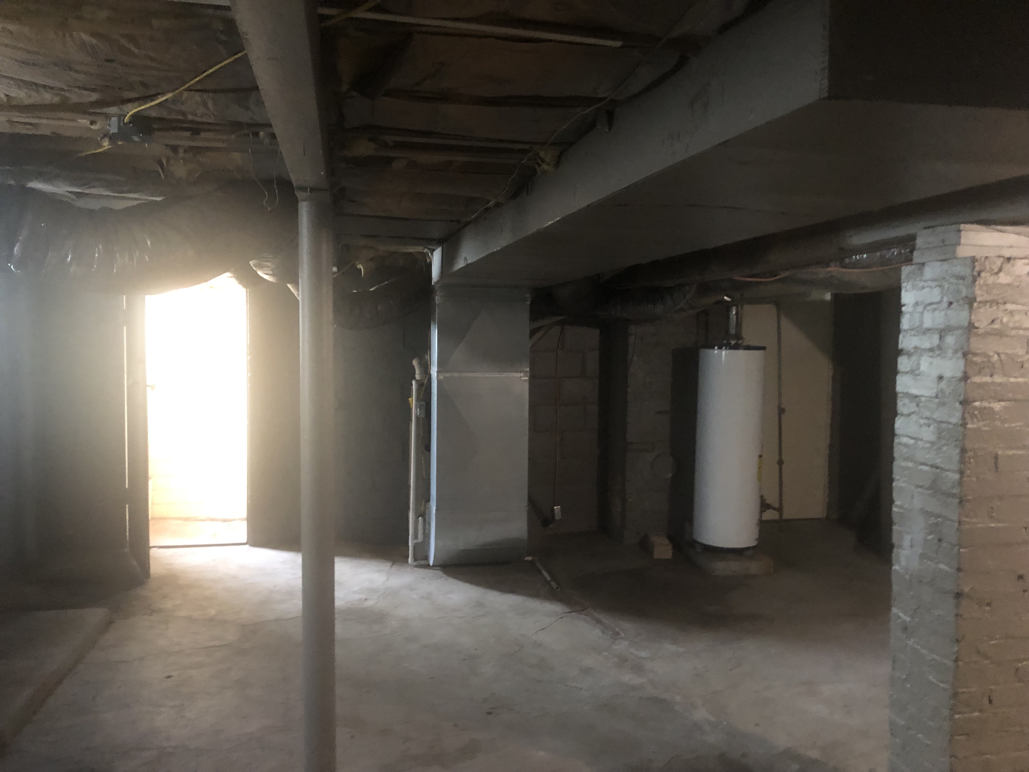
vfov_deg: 49.7
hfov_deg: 63.4
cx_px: 514
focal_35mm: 28
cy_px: 386
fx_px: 832
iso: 100
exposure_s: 1/4
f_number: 1.8
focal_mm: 3.99
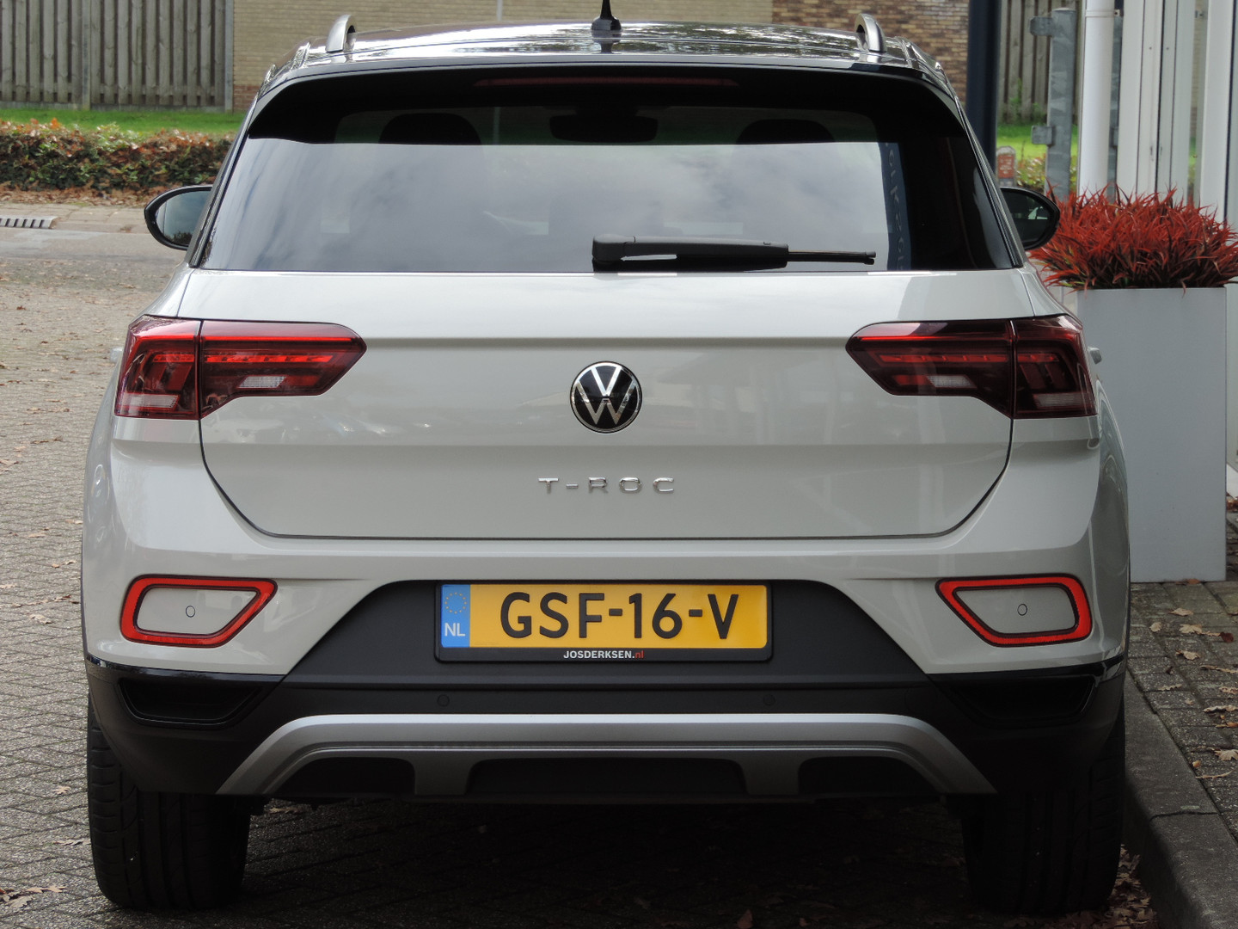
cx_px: 619
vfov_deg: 14.1
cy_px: 464
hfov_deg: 18.7
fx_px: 3755
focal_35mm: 105
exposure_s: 1/125
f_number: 4.2
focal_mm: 18.7
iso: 80
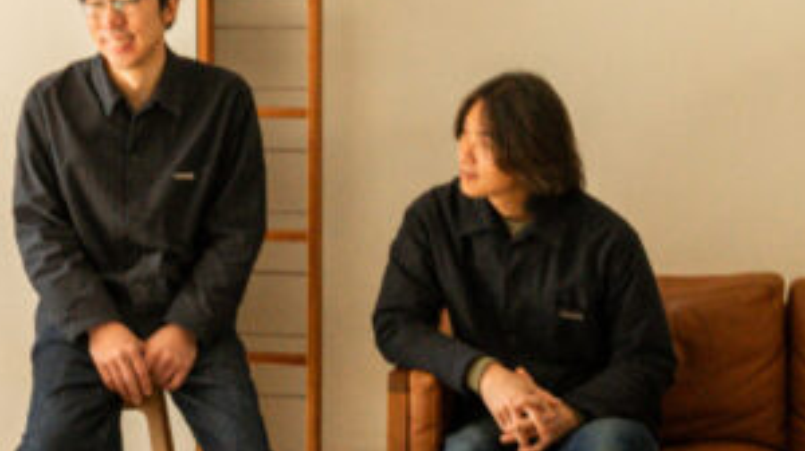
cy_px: -13
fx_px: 3006
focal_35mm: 141
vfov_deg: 8.5
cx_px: -86
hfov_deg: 14.9
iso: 1600
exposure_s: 1/60
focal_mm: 35
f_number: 5.6
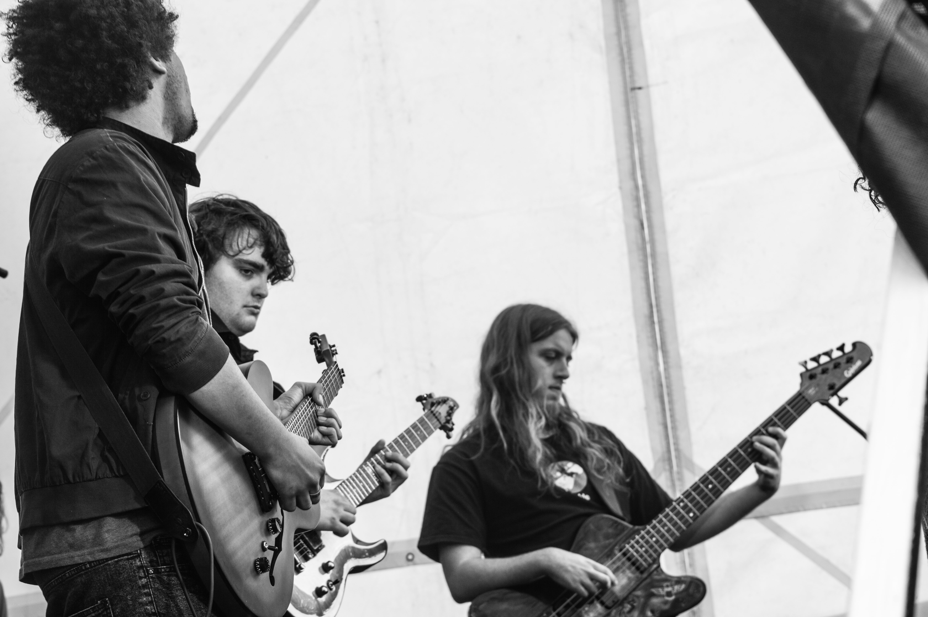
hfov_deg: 17.5
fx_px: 3013
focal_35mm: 117
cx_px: 464
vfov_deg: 11.7
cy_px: 308
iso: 100
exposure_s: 1/125
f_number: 7.1
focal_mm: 78
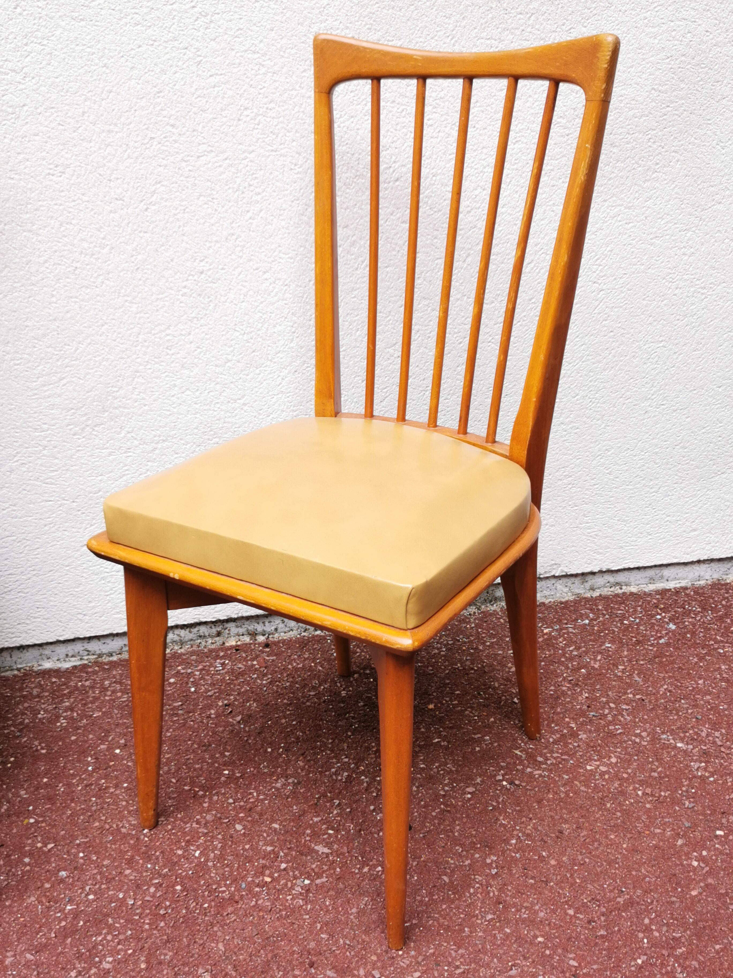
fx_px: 1101
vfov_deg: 47.9
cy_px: 489
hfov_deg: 36.8
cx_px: 366
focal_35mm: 39
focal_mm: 5.58
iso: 50
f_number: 1.8
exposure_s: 1/226
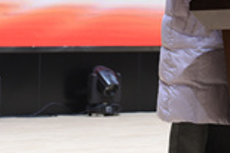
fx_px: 1110
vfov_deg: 7.7
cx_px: 218
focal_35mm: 174
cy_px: -107
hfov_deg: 11.7
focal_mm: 45
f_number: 3.5
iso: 640
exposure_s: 1/160
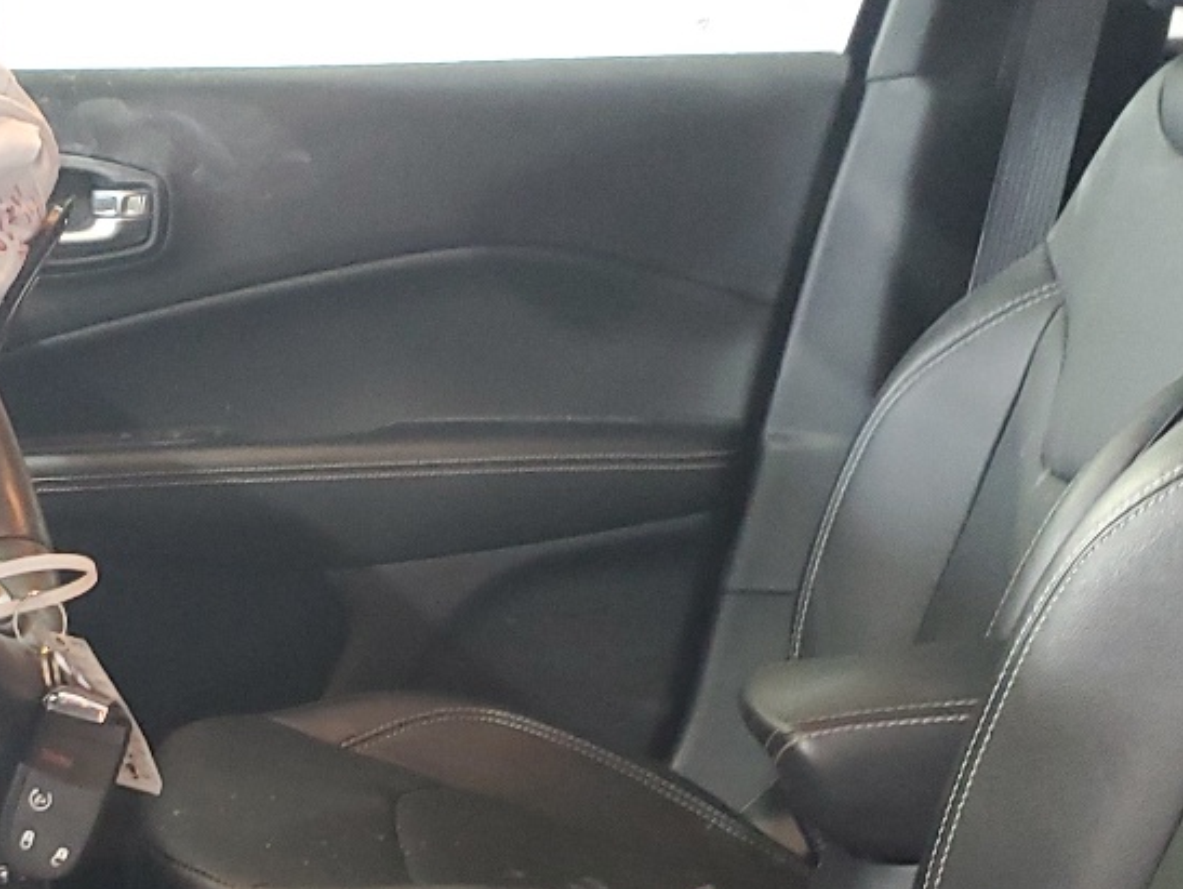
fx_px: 2599
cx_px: 370
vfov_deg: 18.9
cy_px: 900
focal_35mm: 76
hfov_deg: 25.5
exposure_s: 1/30
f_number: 1.5
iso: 300
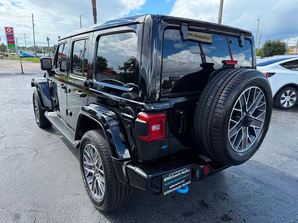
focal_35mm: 24
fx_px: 207
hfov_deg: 71.6
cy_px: 112
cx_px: 149
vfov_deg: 56.8
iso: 100
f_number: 1.78
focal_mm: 6.76
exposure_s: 1/1618
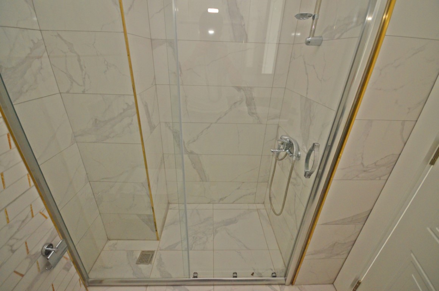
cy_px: 146
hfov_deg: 100.5
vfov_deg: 77.1
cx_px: 220
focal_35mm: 15
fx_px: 183
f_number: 4
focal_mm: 10
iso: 800
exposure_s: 1/60
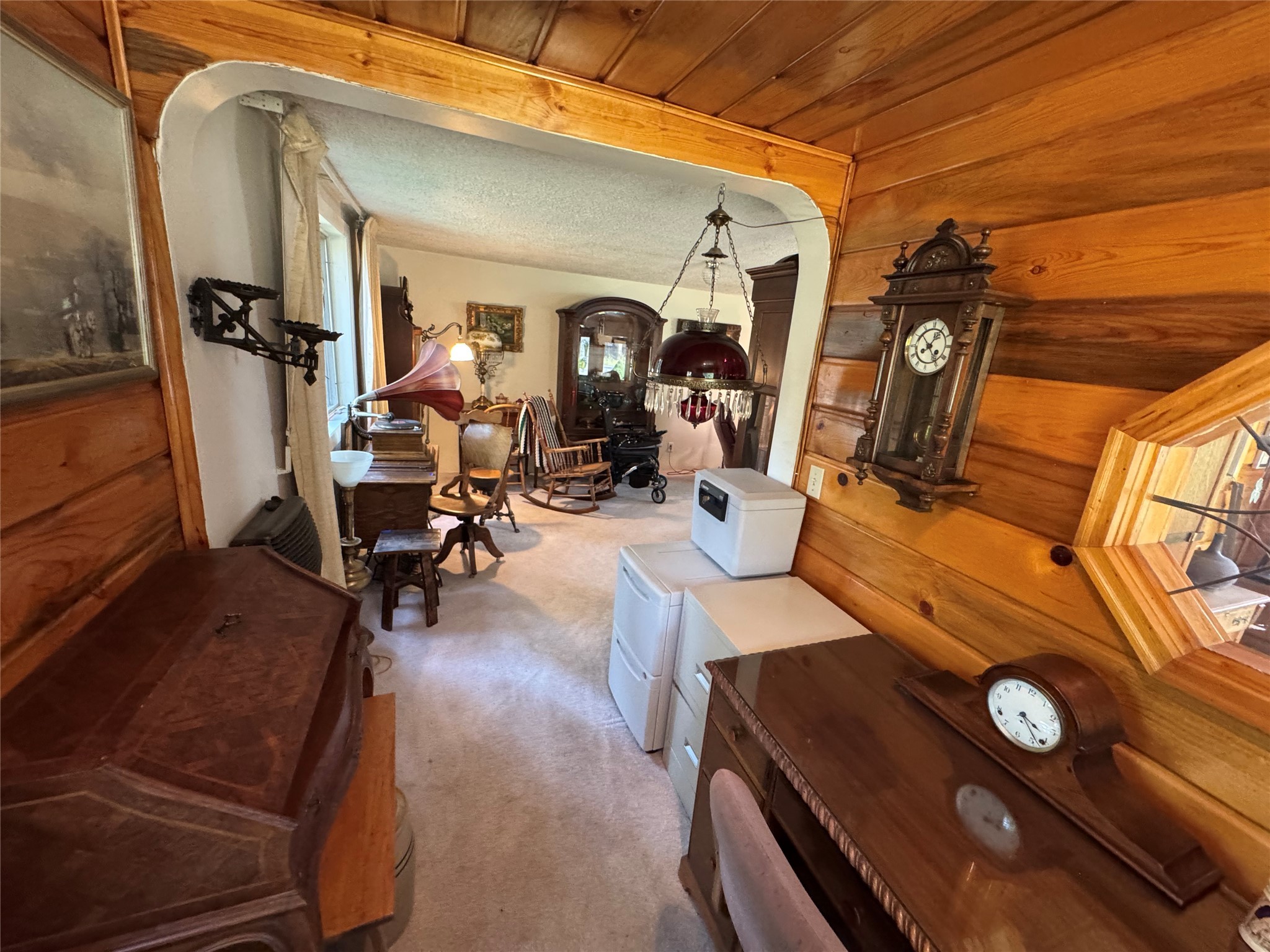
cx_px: 635
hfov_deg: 102.1
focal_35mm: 14
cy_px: 476
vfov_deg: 85.7
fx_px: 514
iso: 640
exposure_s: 1/60
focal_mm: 2.22
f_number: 2.2
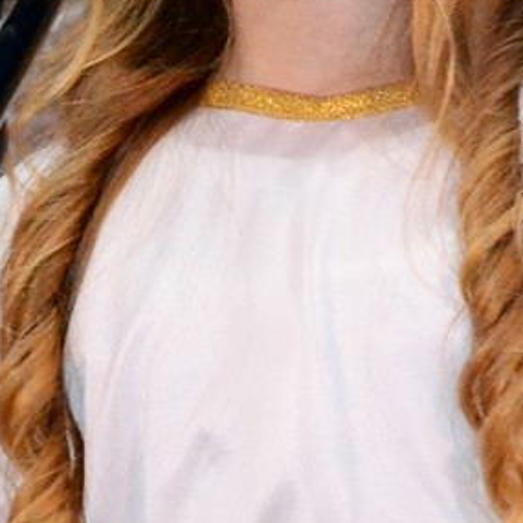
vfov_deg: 3.1
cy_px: 90
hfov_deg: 3.1
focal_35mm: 563
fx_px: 9620
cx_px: 272
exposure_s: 1/125
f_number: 5.6
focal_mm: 105
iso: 3200
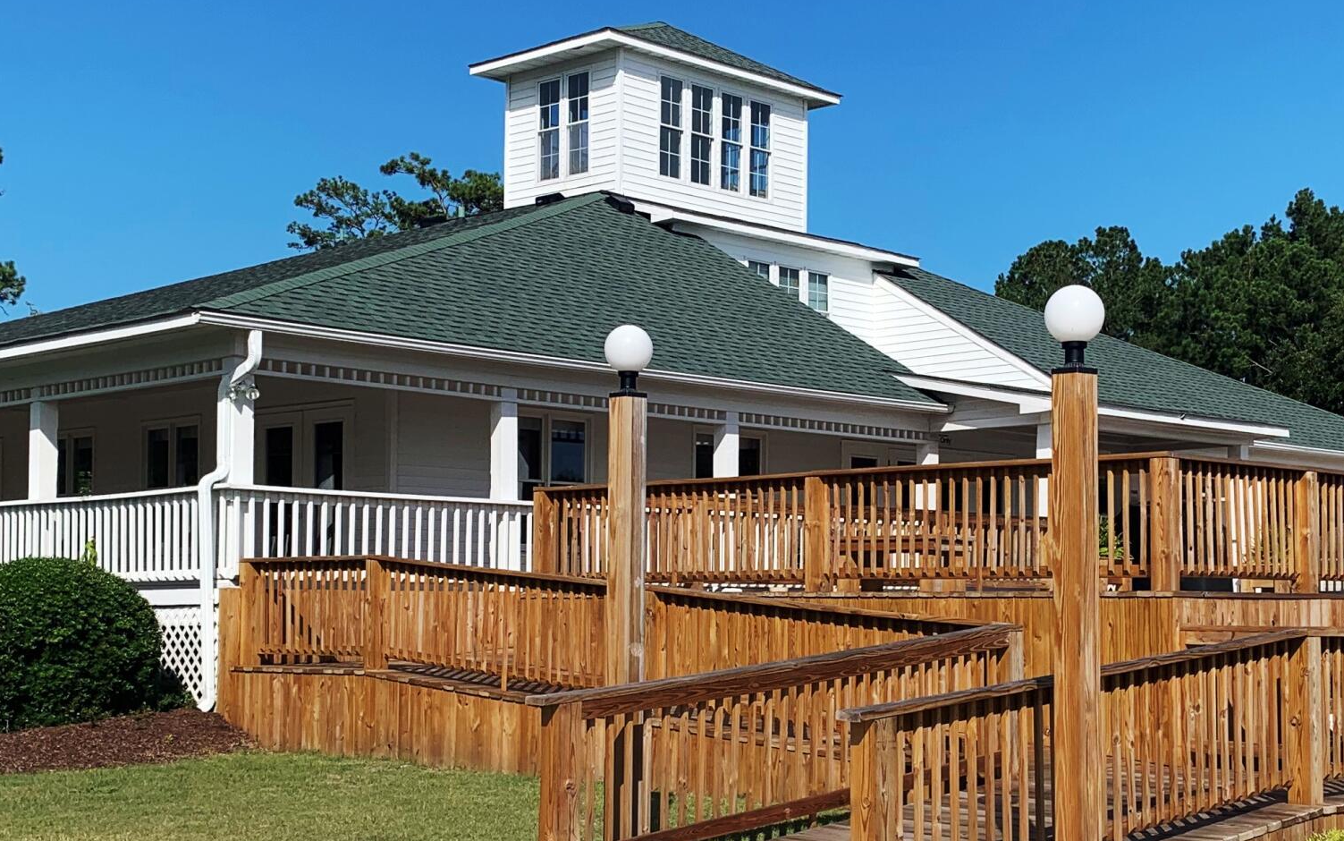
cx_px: 766
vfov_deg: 23.5
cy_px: 523
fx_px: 2015
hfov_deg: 36.8
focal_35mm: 55
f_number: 1.8
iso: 25
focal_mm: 4.25
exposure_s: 1/3521
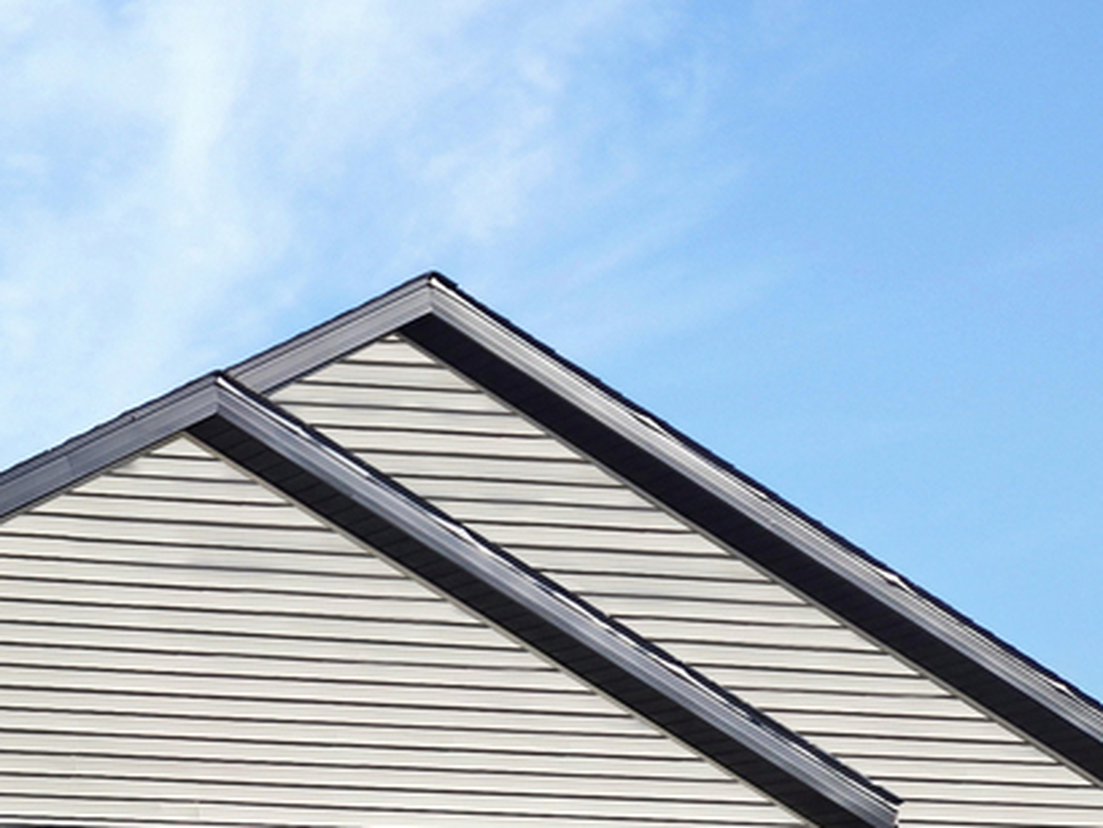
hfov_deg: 20.1
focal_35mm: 81
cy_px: 1028
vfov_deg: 17.3
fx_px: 2582
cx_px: -645
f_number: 1.8
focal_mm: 5.4
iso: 25
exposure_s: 1/1600
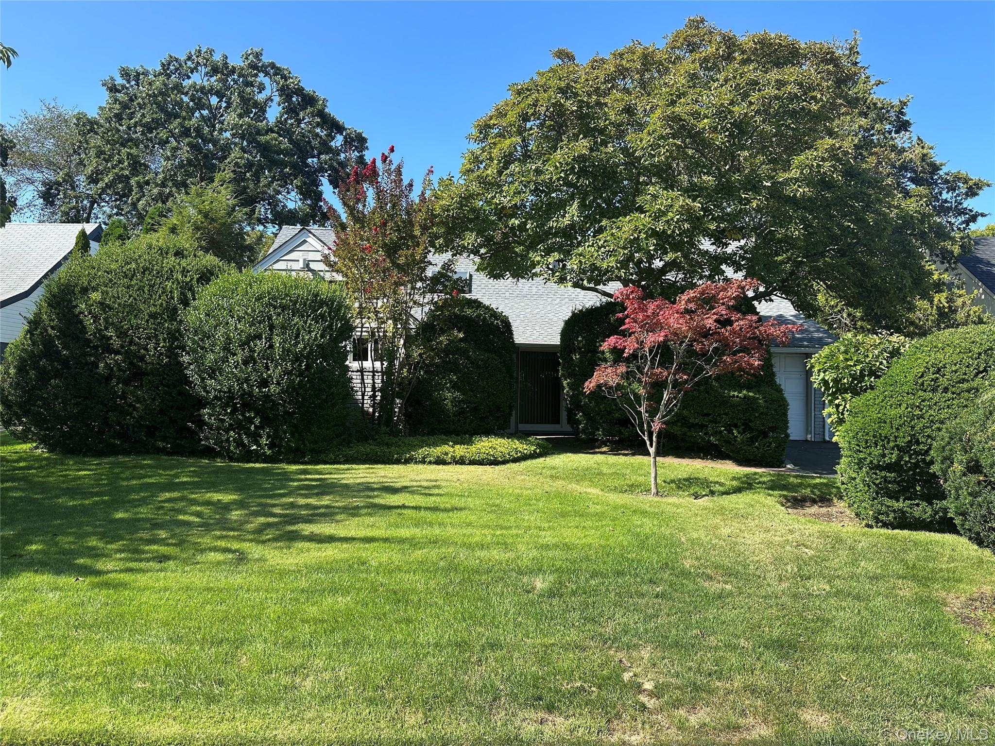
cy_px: 373
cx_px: 498
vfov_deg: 56.8
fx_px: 690
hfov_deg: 71.6
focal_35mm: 24
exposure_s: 1/1562
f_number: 1.78
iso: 80
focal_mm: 6.86
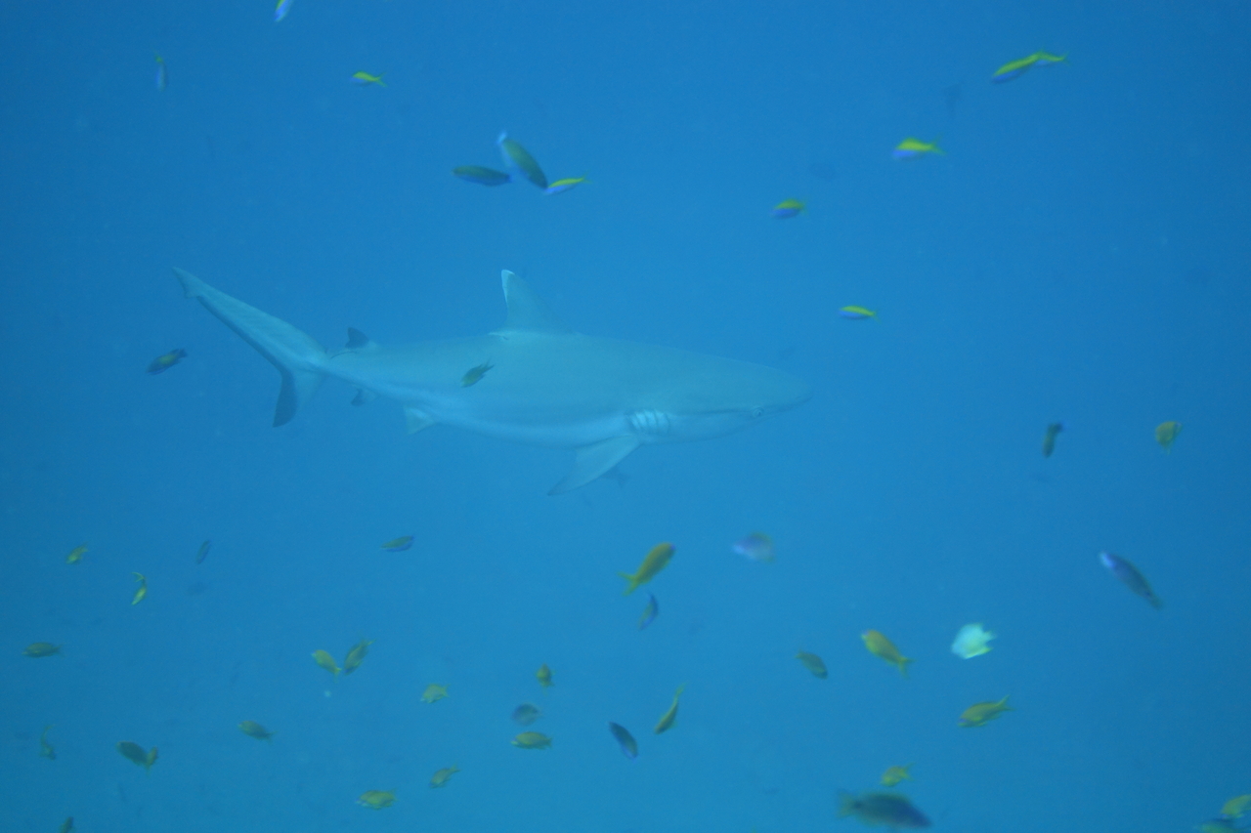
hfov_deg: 28.8
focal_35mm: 70
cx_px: 626
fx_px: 2432
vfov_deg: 19.5
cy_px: 416
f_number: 2.8
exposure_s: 1/80
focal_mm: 25.64
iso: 160
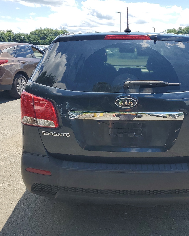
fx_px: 238
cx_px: 126
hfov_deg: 42.8
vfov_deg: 52.8
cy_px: 118
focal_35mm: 34
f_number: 1.5
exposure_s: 1/2000
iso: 50
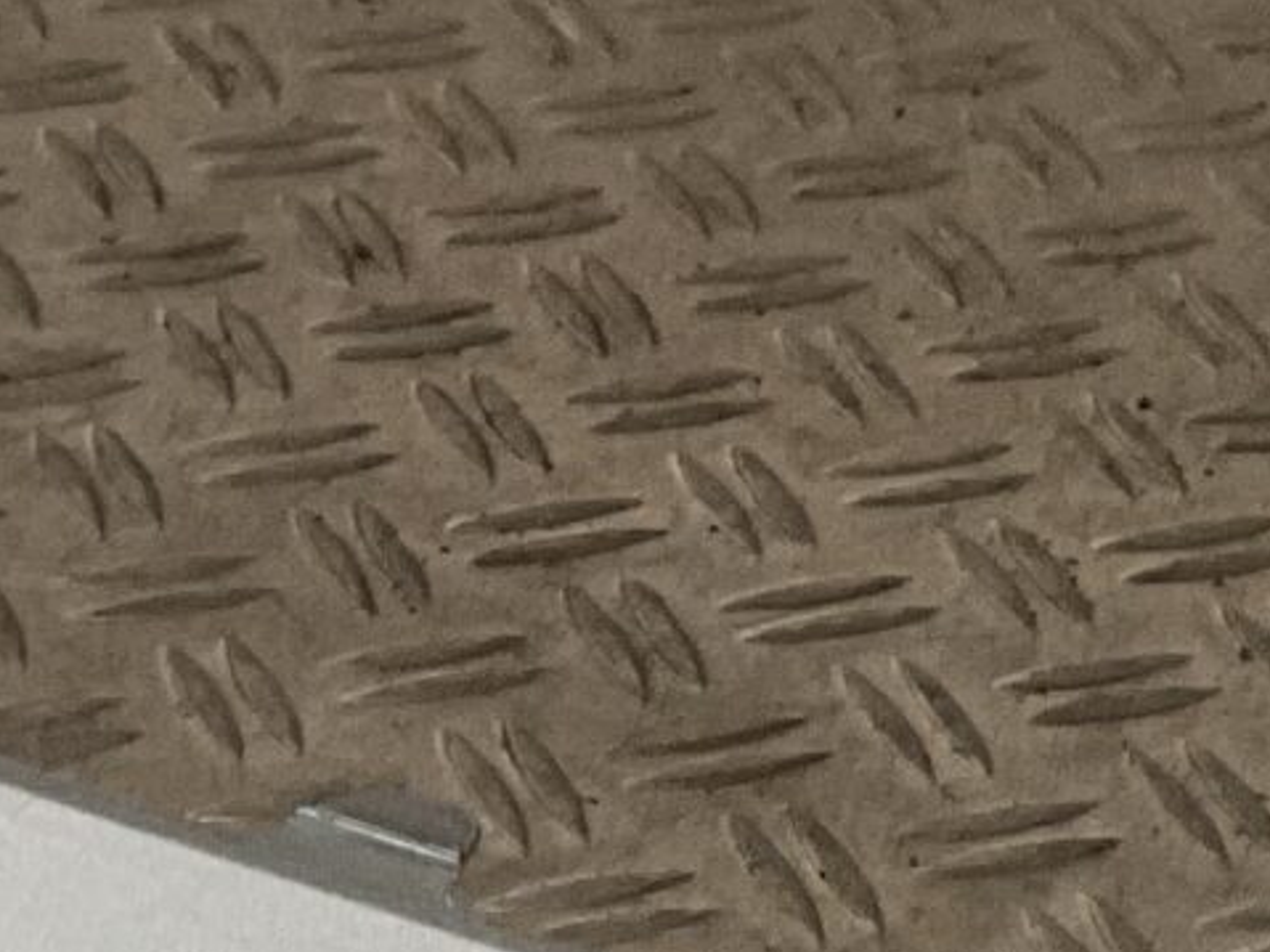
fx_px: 5685
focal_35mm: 155
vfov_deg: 9.5
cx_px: 570
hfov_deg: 12.7
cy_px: 843
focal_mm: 3
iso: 160
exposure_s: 1/50
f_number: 1.8
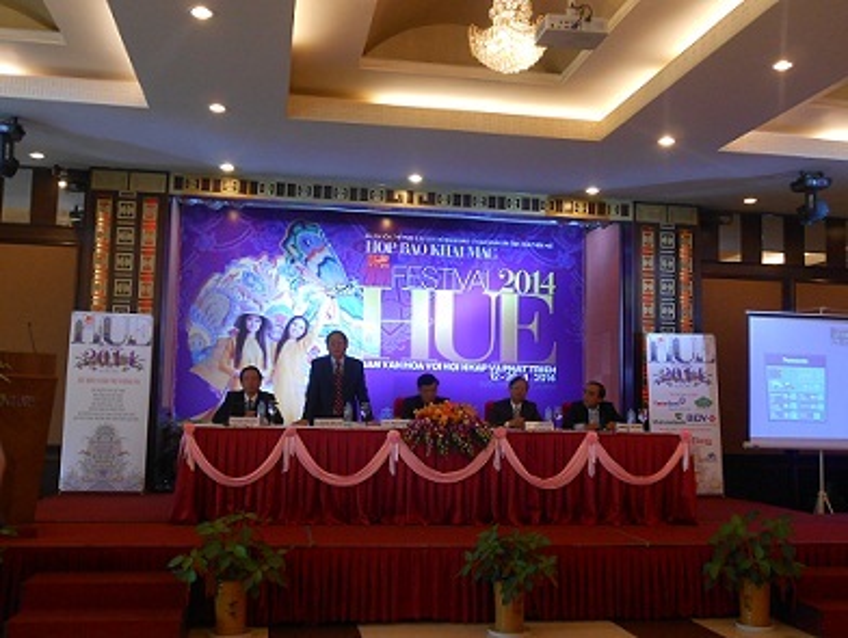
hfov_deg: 48.9
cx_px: 424
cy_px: 319
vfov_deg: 37.8
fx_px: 932
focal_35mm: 38
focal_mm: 6.8
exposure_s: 1/30
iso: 250
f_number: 4.2
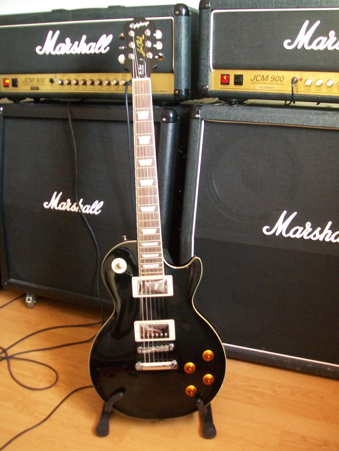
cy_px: 226
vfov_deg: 51.4
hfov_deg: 39.7
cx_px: 170
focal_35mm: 36
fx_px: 470
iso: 200
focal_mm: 6
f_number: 2.7
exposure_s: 1/8
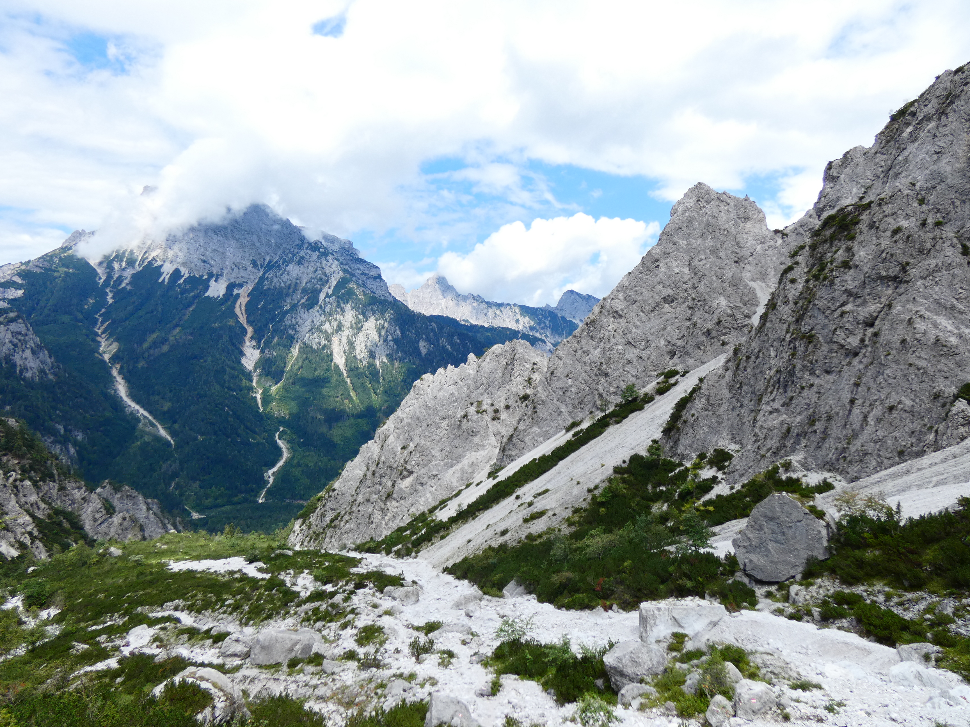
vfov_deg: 61.1
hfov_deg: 76.4
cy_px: 364
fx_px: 616
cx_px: 485
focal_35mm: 22
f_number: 2.9
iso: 80
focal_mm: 4
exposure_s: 1/1000
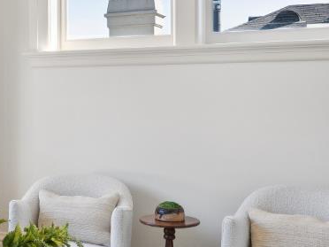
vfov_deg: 23.6
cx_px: -55
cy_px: 102
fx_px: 589
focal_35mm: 62
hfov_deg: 27.8
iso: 800
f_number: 8
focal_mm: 16
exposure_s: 1/160
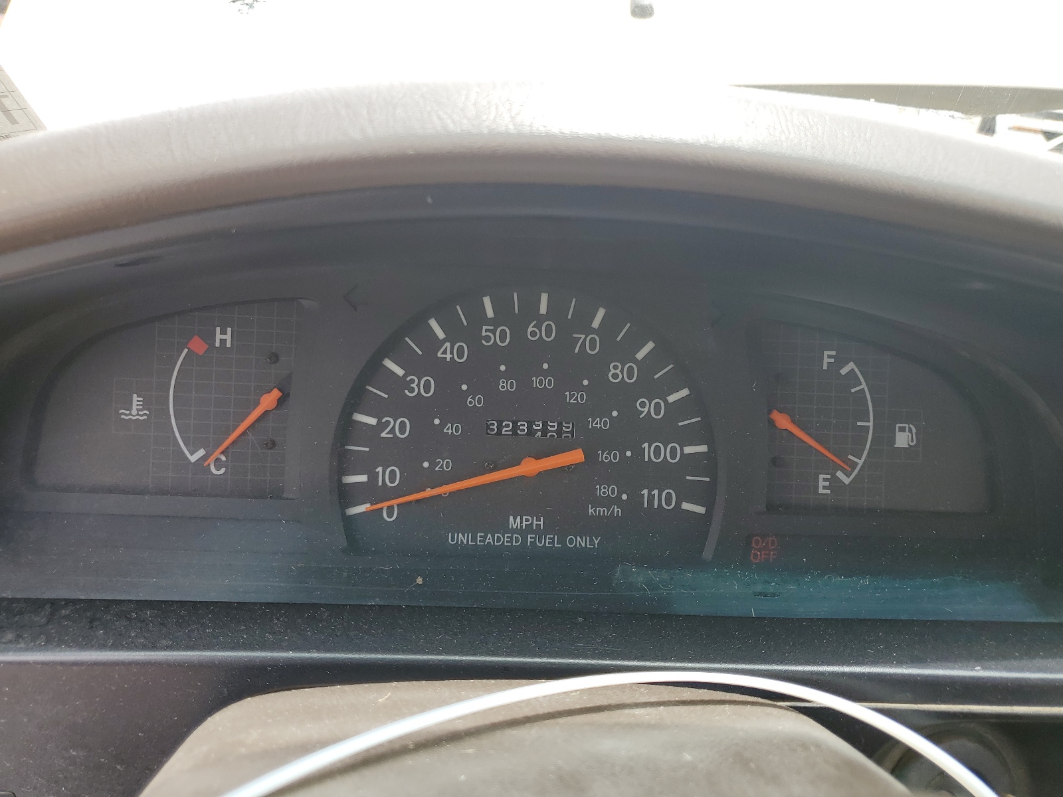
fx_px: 798
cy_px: 398
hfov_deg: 67.3
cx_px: 532
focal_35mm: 26
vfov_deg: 53.1
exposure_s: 1/476
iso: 50
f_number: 1.5
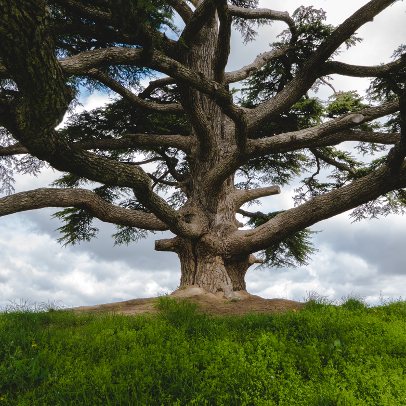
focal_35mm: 31
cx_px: 210
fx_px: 411
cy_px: 203
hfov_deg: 52.5
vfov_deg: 52.5
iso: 200
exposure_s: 1/200
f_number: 6.3
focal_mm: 10.9
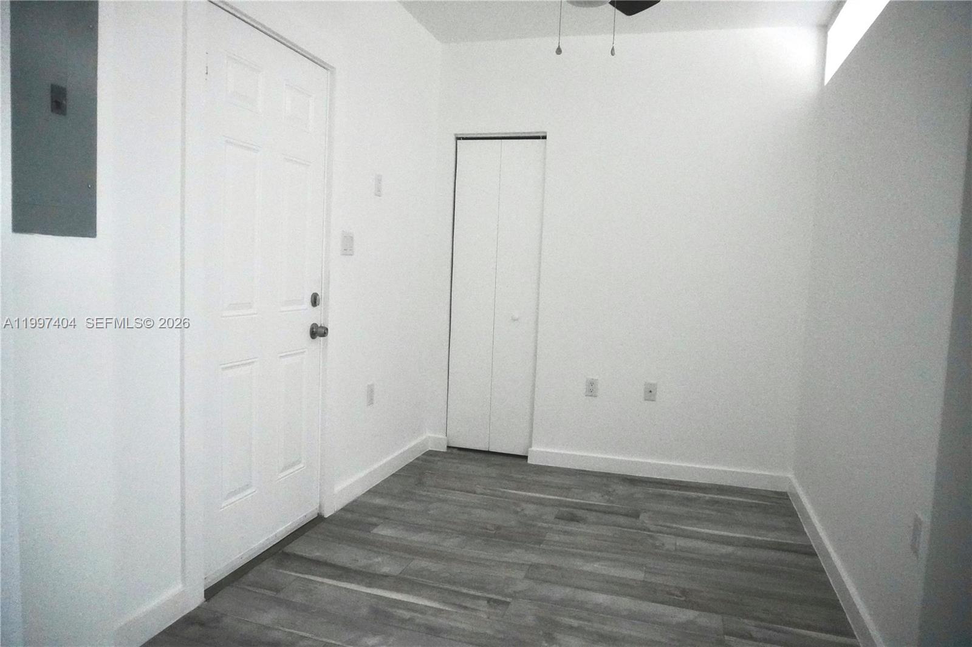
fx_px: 648
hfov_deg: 73.8
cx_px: 486
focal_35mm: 24
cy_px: 324
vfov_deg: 53.1
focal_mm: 16
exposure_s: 1/160
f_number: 3.5
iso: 6400
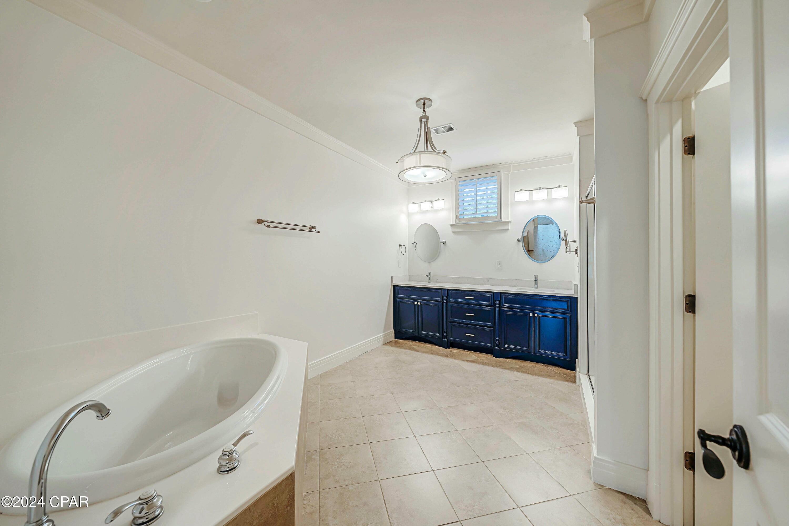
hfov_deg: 112.6
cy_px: 263
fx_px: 263
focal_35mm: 12
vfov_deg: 90.0
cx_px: 394
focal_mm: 12
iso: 100
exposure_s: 1/10
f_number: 5.6
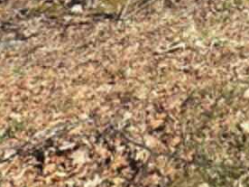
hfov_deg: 27.3
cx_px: 273
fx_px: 468
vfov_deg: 17.5
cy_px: -165
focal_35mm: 65
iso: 50
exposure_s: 1/821
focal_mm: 2.22
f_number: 2.2
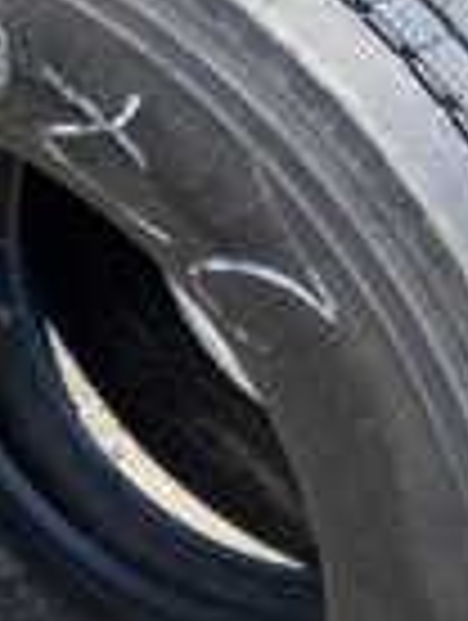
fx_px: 1456
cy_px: 425
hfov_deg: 18.2
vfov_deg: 23.9
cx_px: 171
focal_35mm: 81
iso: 32
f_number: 1.8
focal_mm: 4.25
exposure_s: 1/1232
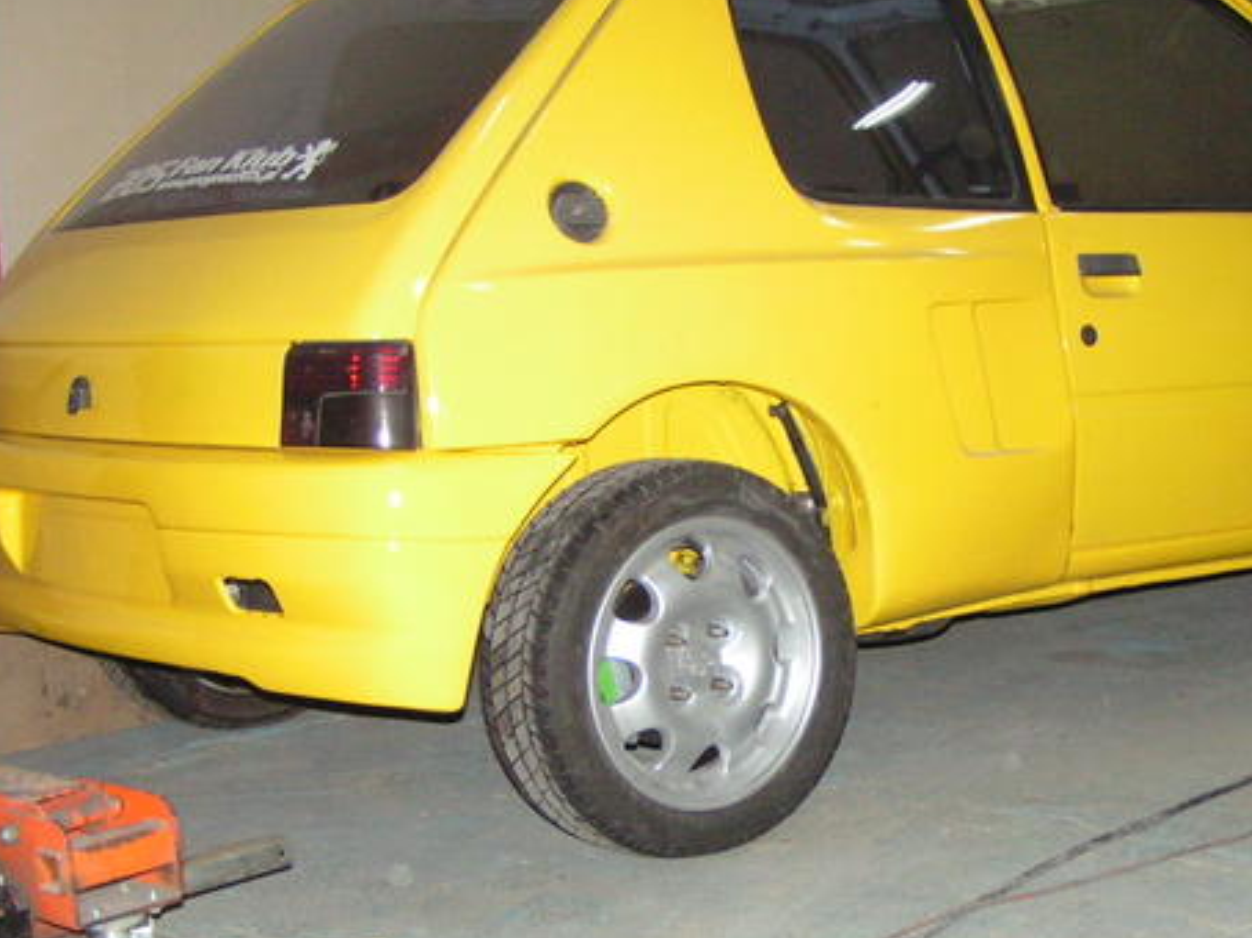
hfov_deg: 28.8
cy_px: 541
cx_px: 814
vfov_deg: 21.9
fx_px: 2422
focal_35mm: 67
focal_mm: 6.3
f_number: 2.8
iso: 200
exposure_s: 1/40
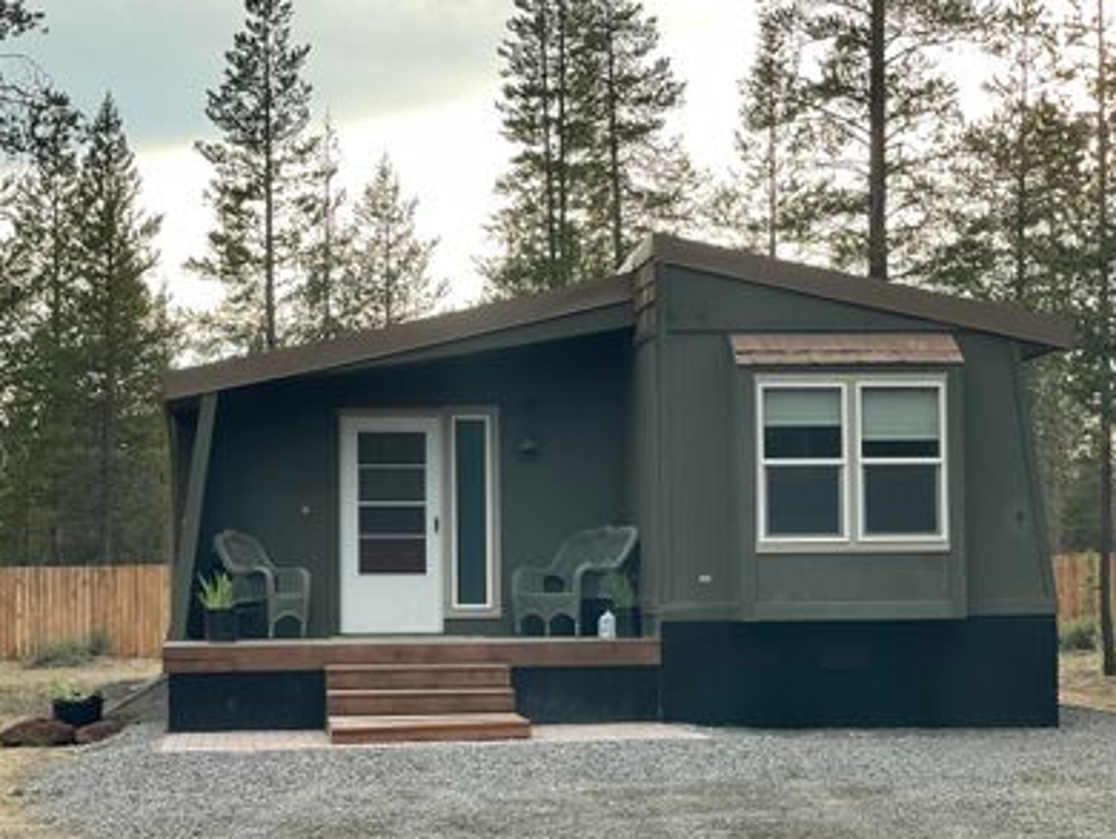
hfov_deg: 23.8
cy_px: 517
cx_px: 581
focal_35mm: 82
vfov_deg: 18.0
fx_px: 2645
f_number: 2.2
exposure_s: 1/121
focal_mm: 7.5
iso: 32
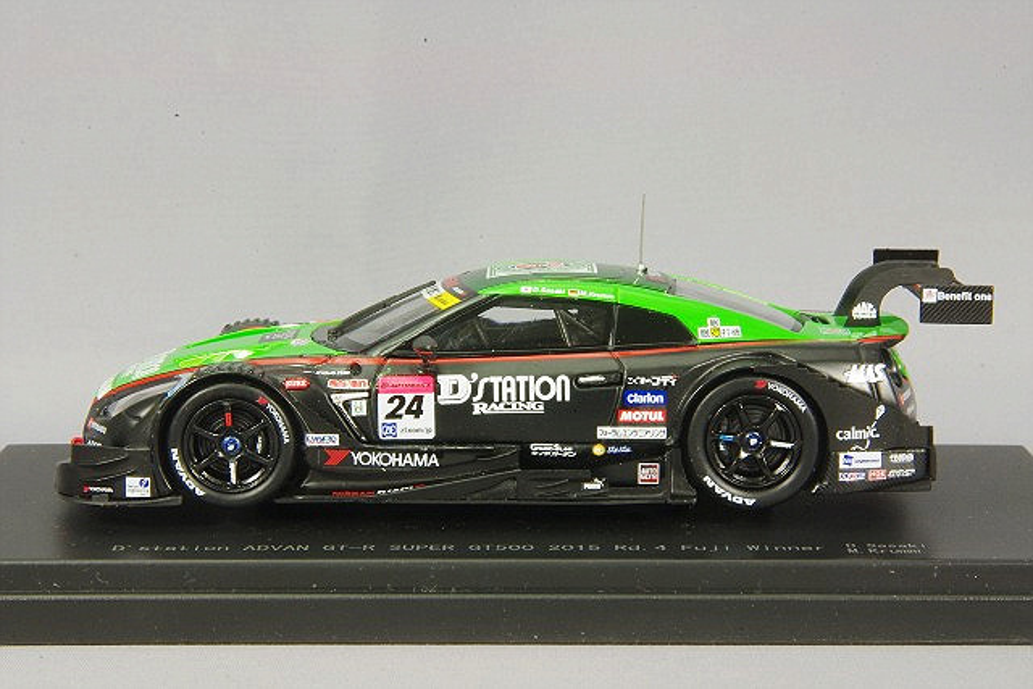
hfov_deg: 18.3
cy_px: 344
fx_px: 3214
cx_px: 516
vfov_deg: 12.2
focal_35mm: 112
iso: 400
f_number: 32
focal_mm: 75
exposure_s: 1
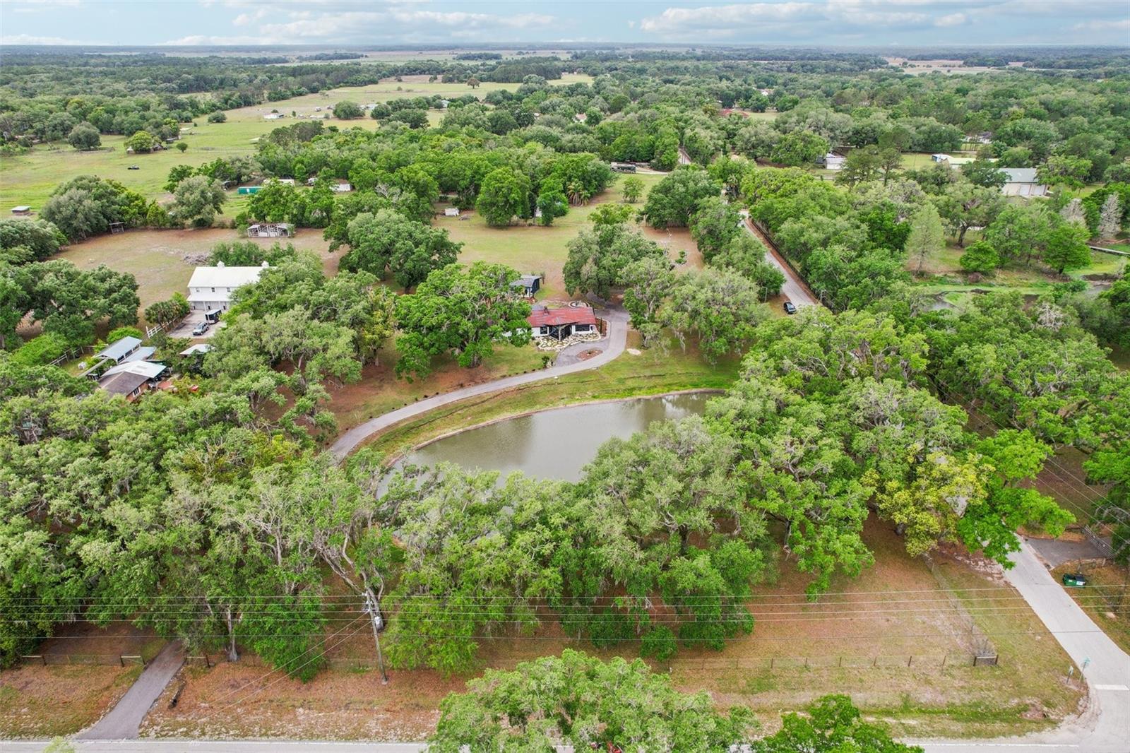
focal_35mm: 22
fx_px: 690
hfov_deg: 78.6
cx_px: 565
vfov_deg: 57.2
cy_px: 376
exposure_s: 1/1000
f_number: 2.8
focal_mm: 8.4
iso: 150
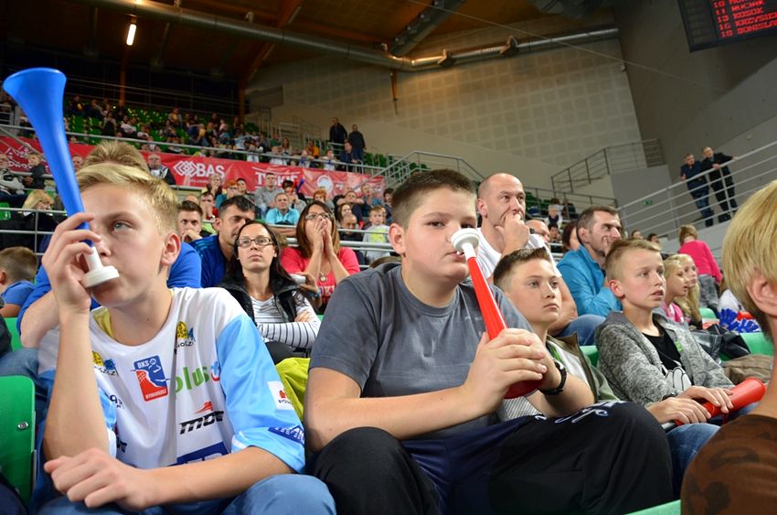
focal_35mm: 27
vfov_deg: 47.7
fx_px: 582
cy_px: 258
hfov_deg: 67.5
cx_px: 388
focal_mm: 18
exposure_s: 1/60
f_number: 4
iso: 450
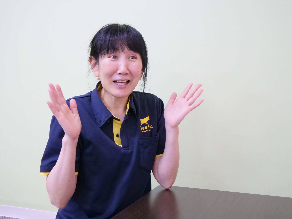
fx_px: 337
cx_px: 146
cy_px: 110
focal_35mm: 40
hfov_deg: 46.8
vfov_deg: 36.0
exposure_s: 1/60
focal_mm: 20
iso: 3200
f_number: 4.1
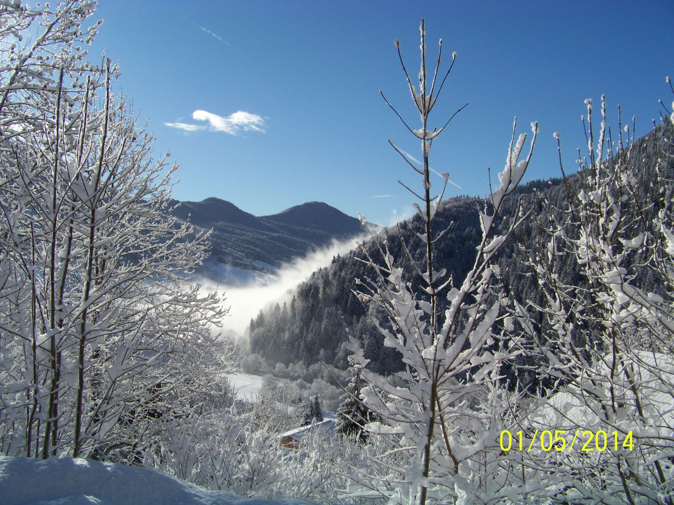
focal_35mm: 36
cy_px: 252
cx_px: 337
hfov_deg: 51.4
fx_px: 701
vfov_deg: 39.7
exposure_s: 1/1000
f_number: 4
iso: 66
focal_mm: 5.85
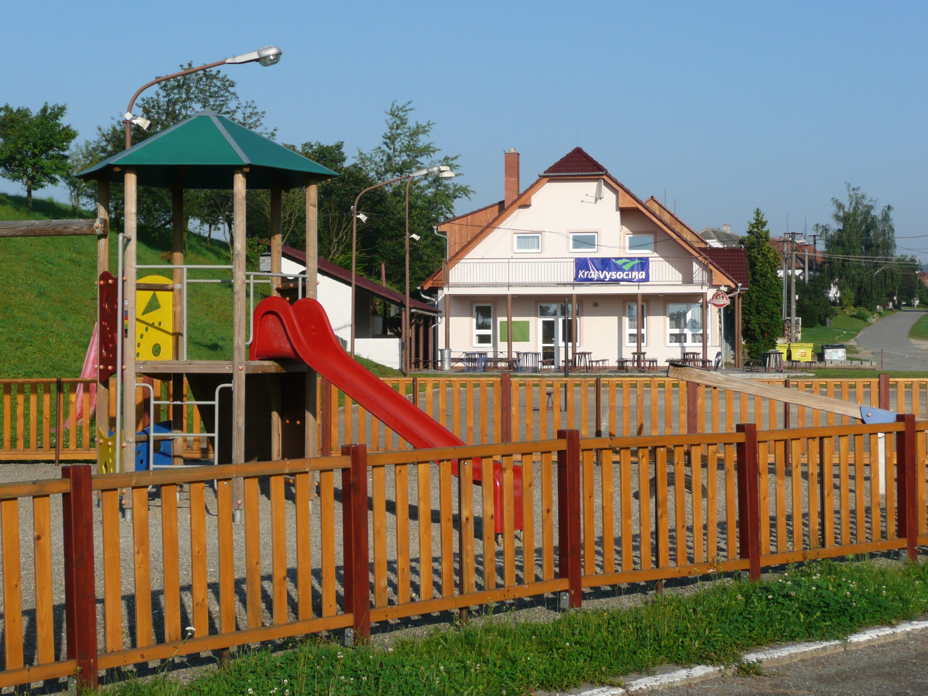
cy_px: 348
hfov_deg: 31.2
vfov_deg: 23.7
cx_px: 464
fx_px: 1662
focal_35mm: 62
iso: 100
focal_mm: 10.2
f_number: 4.5
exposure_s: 1/640
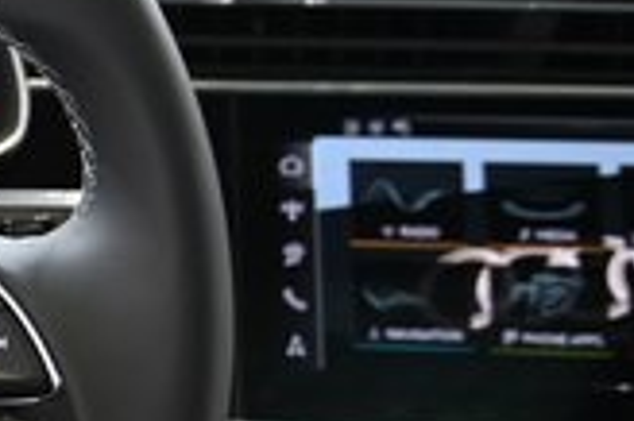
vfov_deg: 15.6
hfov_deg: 18.7
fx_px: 1513
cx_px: -491
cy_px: 394
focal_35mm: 86
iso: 1600
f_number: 4
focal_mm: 22
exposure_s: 1/30
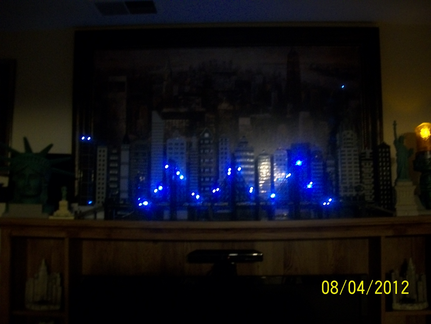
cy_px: 162
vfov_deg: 39.7
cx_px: 216
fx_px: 448
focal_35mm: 36
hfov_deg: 51.4
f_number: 2.7
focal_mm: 6
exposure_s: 1/8
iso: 240
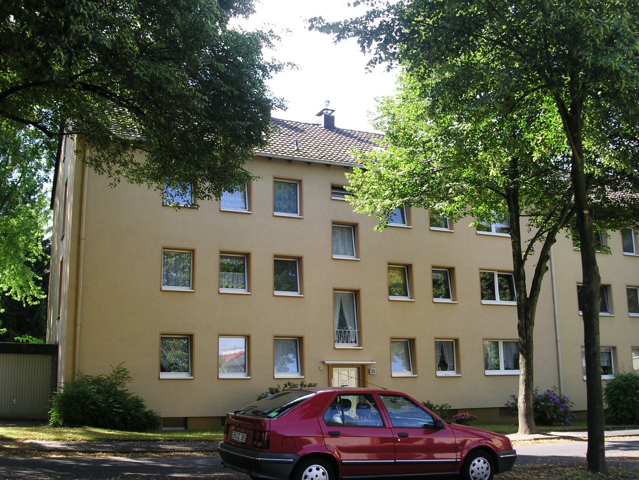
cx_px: 320
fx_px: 701
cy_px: 240
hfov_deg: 49.0
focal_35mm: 38
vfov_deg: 37.7
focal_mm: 7.8
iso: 100
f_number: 5.6
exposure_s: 1/90
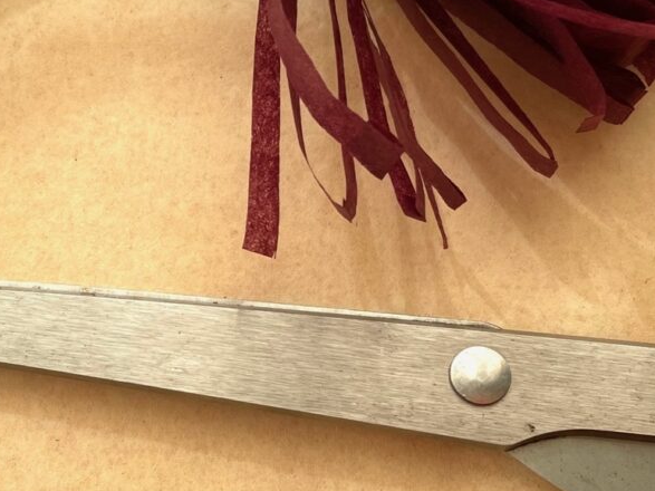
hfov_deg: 28.0
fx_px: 1286
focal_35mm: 68
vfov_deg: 21.5
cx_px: 131
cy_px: 161
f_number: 1.6
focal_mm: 4.2
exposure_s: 1/734
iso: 32
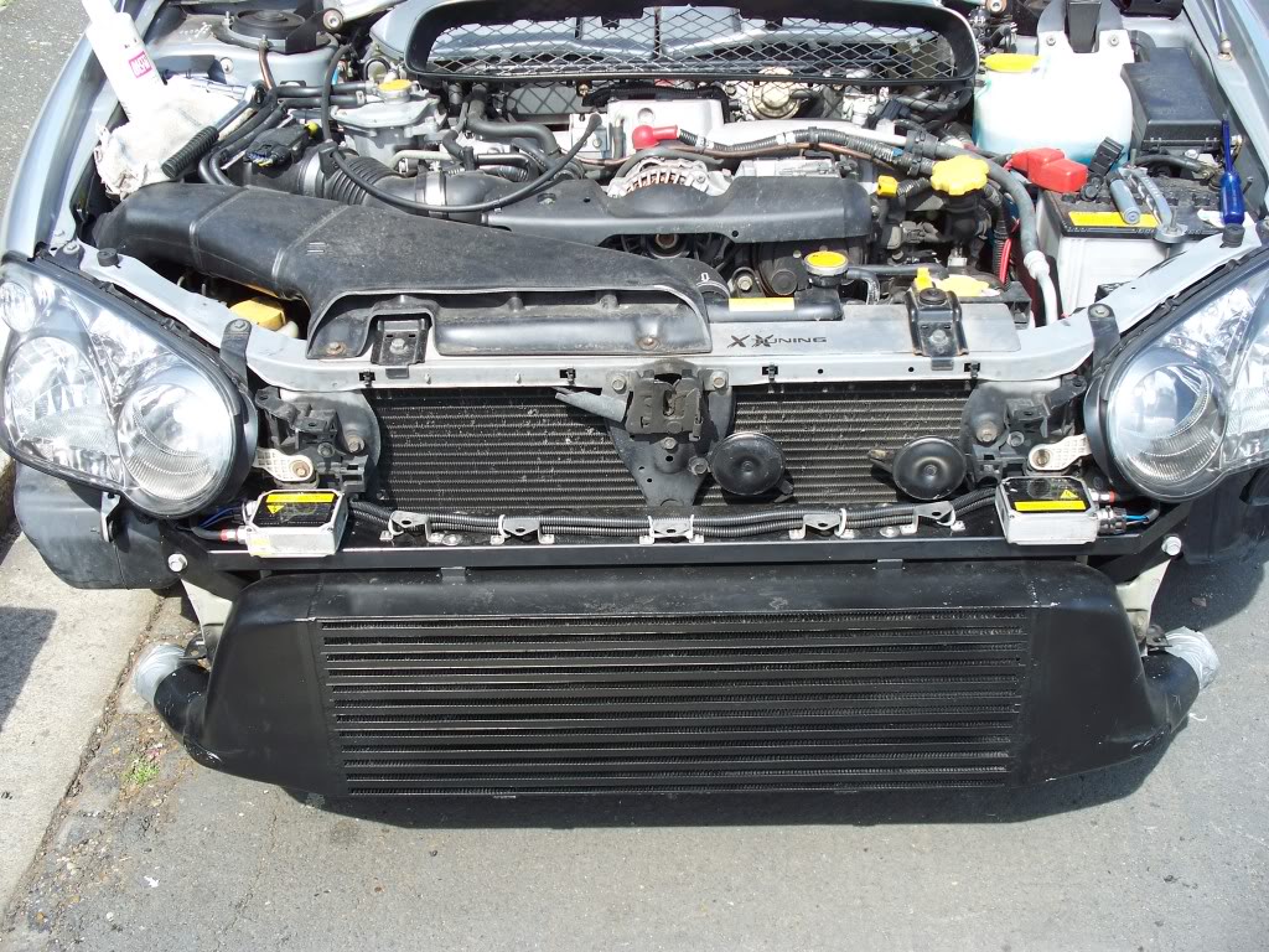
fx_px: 1723
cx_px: 634
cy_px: 476
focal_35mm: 47
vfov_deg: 30.9
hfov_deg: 40.4
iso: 80
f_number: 2.9
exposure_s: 1/400
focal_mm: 9.86
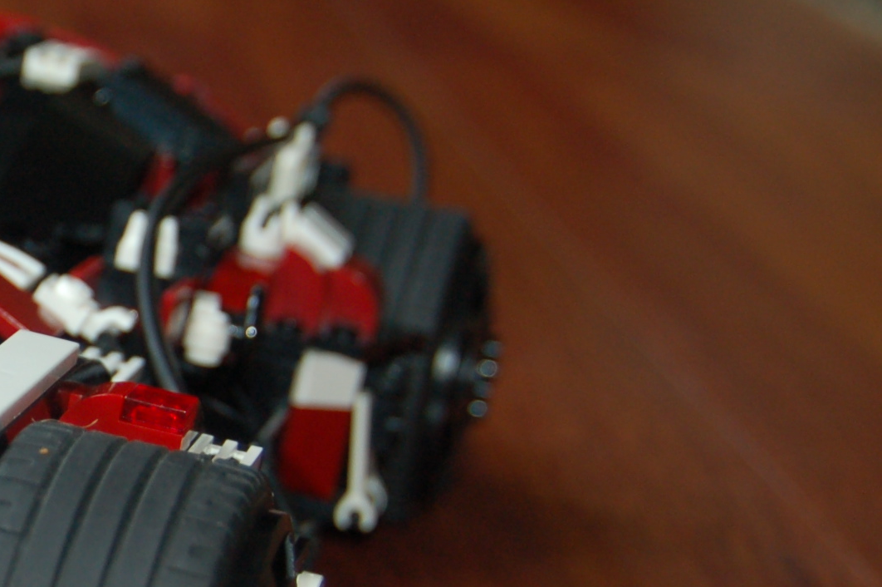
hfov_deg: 14.5
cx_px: -256
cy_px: 306
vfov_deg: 10.1
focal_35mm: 136
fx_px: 3329
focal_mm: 32
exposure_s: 1/60
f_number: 4
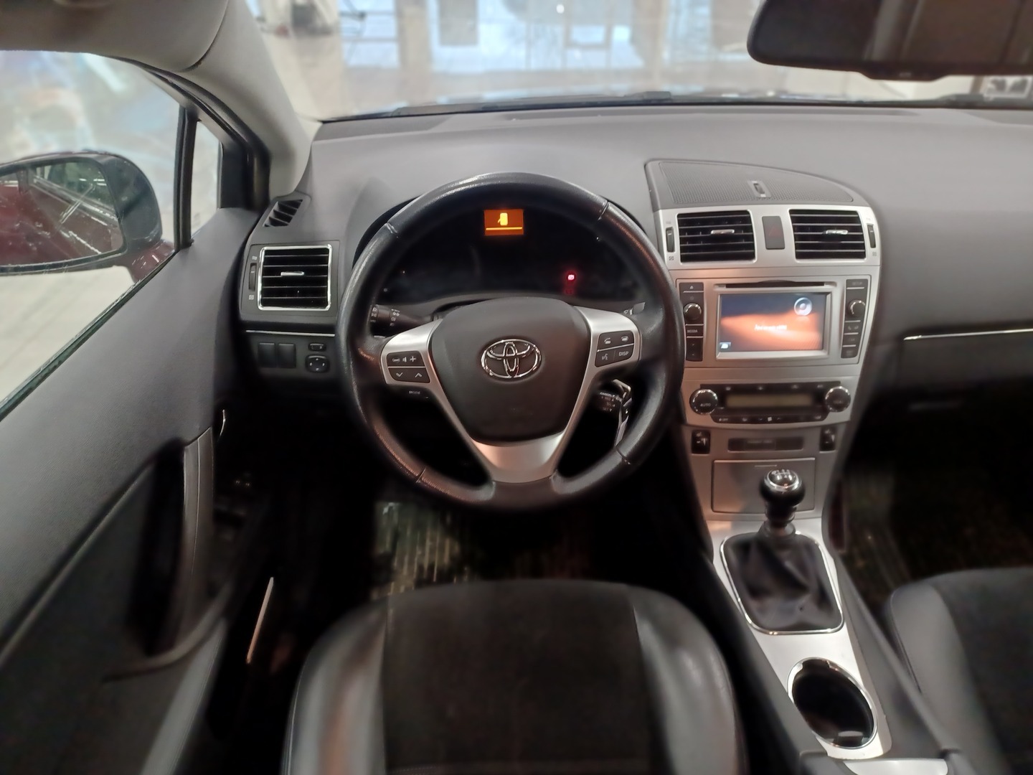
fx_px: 746
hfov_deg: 69.4
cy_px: 388
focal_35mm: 25
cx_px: 516
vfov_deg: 54.9
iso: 800
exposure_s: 1/25
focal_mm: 4.6
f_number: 1.8
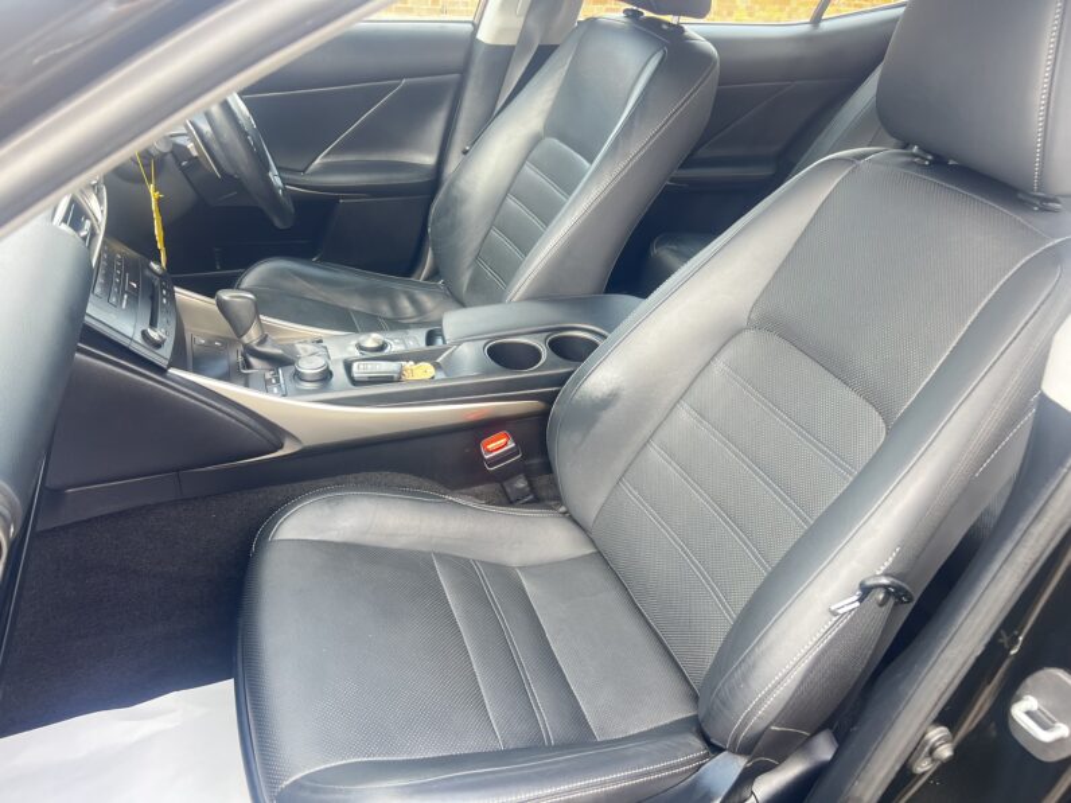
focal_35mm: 26
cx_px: 536
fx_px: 804
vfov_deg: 53.1
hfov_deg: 67.3
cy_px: 402
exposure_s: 1/121
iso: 100
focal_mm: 5.7
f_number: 1.5
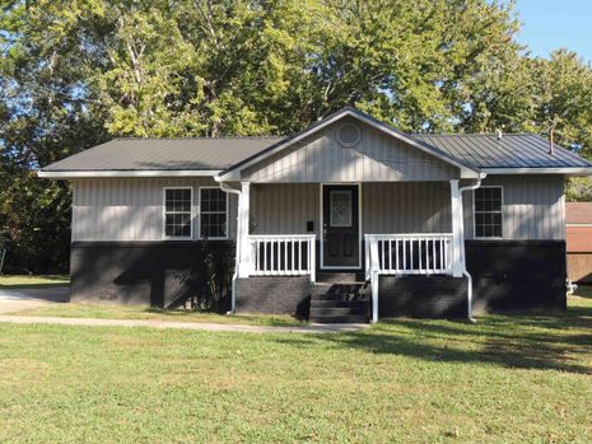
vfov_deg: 33.6
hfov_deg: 43.8
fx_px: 736
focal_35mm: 43
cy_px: 214
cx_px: 314
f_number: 3.3
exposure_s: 1/400
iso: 100
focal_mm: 7.1
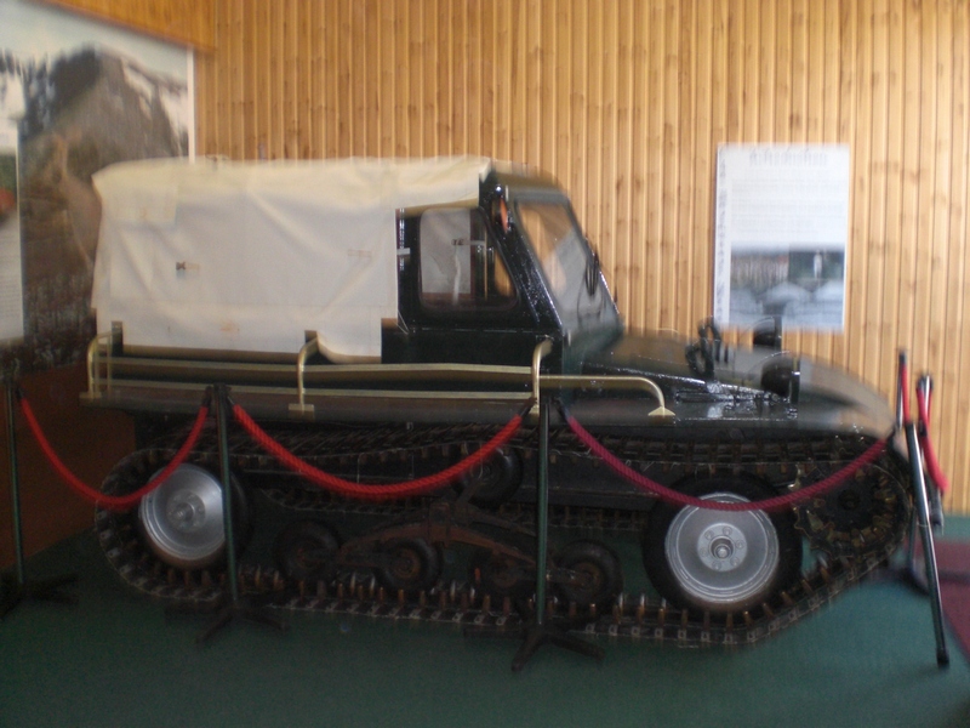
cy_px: 364
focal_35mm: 38
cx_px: 485
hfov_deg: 49.0
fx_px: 1065
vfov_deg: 37.7
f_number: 3.1
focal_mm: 6.3
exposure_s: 1/60
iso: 200
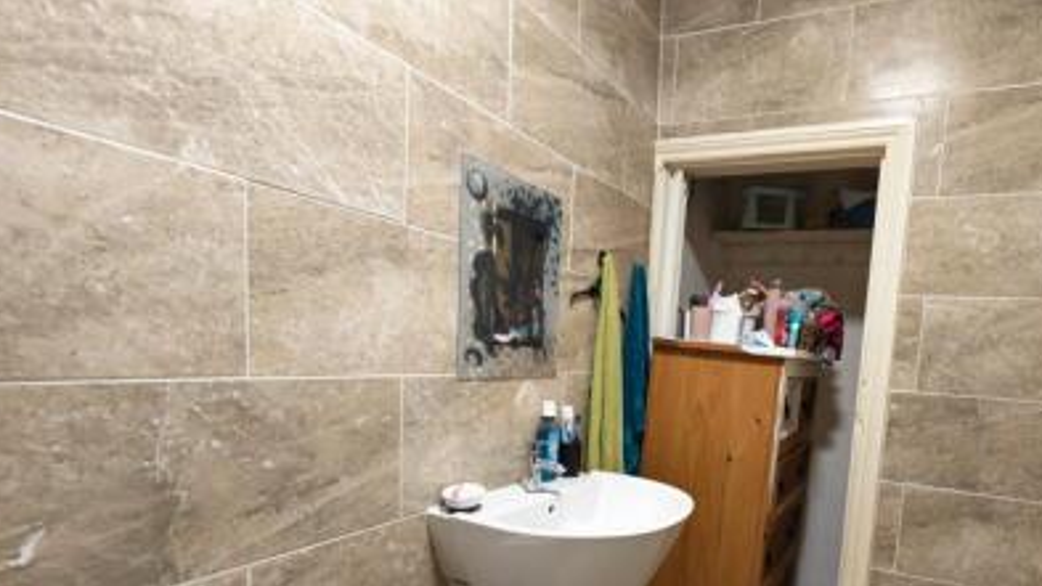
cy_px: 404
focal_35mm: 21
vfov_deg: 52.3
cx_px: 646
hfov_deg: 82.4
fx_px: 580
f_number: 2
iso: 400
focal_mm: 1.82
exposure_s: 1/25
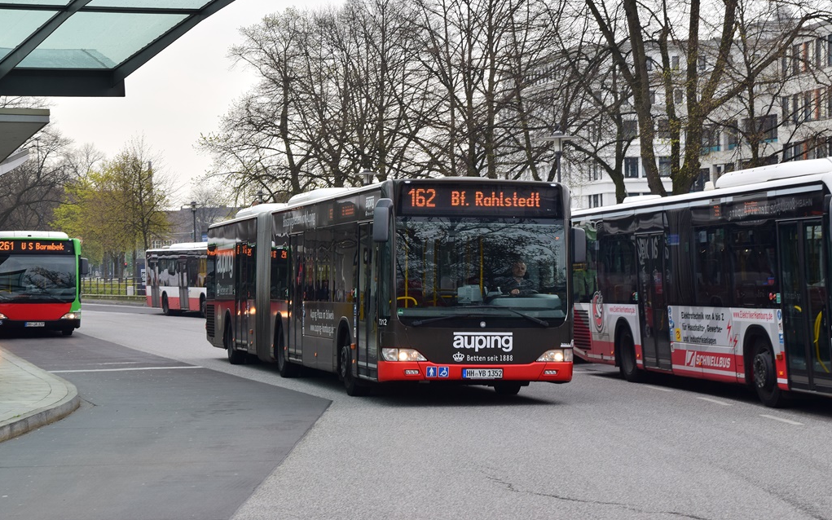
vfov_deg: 14.2
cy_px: 243
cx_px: 416
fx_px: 2086
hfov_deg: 22.6
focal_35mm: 92
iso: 200
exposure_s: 1/100
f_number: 11
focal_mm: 60
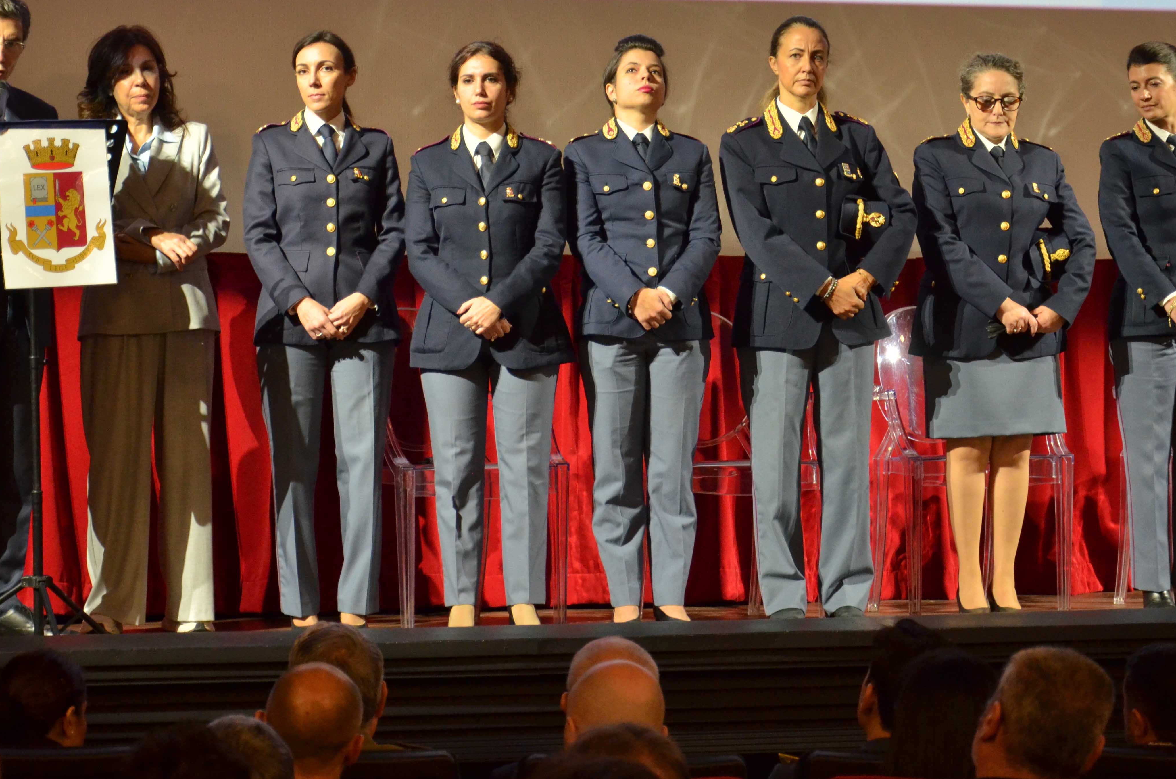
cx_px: 549
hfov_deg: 18.3
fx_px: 3651
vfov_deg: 12.2
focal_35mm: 112
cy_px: 325
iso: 1100
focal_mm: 62
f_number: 5.3
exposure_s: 1/40
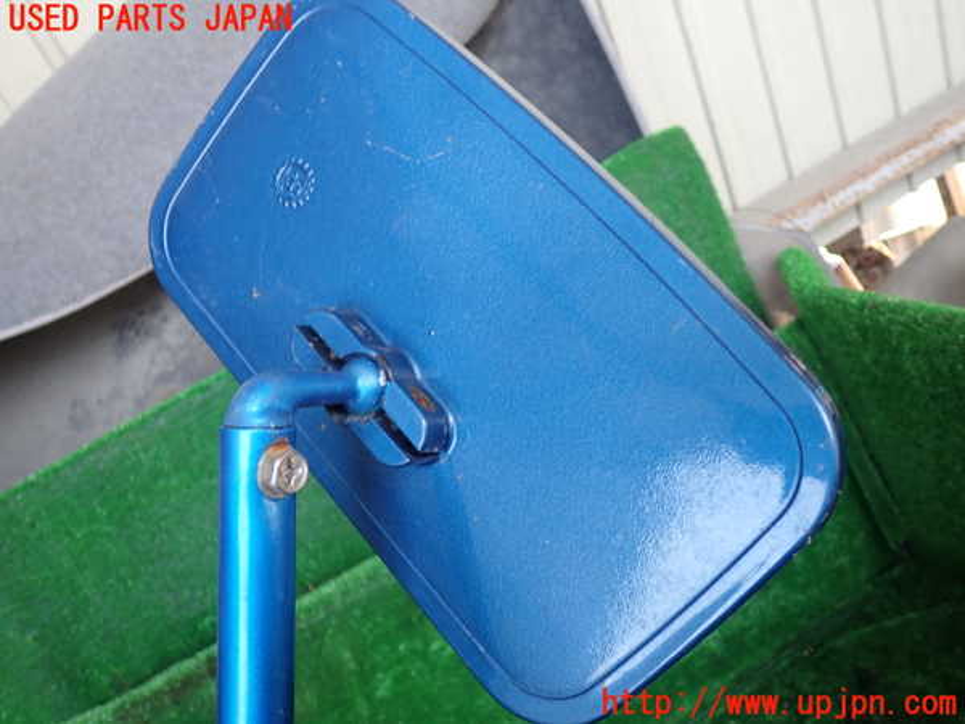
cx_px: 482
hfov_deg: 60.0
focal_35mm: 30
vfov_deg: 46.8
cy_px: 362
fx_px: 836
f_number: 2.3
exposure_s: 1/60
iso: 100
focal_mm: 5.4
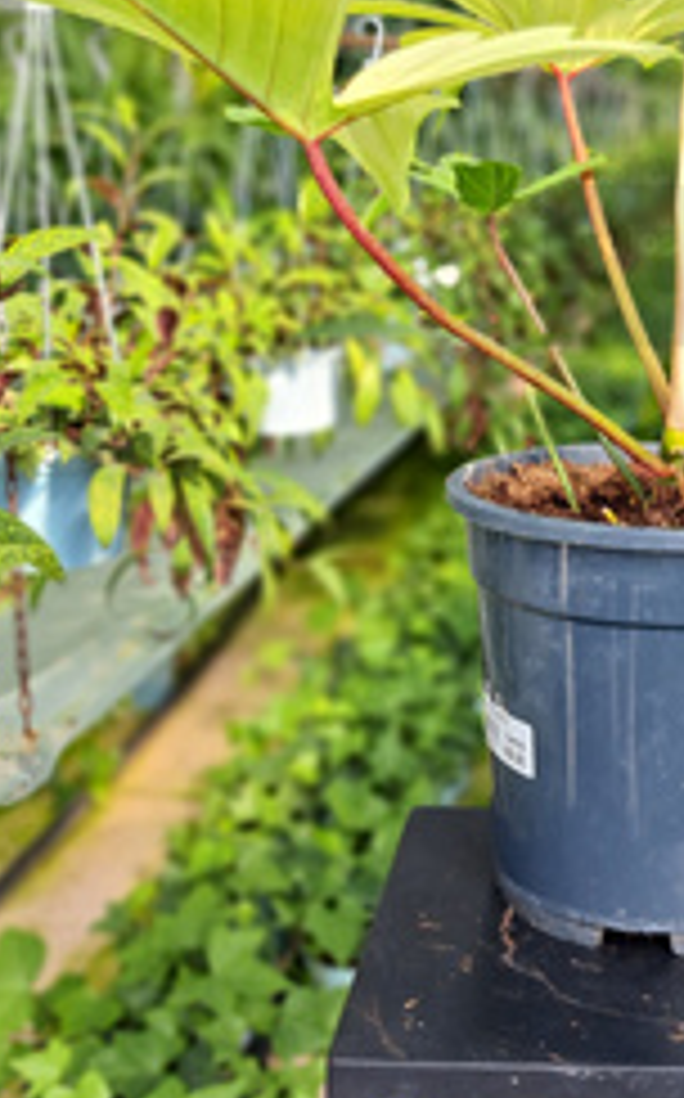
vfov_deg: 41.3
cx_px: 626
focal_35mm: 47
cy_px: 266
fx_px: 1405
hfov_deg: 26.4
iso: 50
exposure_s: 1/168
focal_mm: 5.23
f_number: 1.8
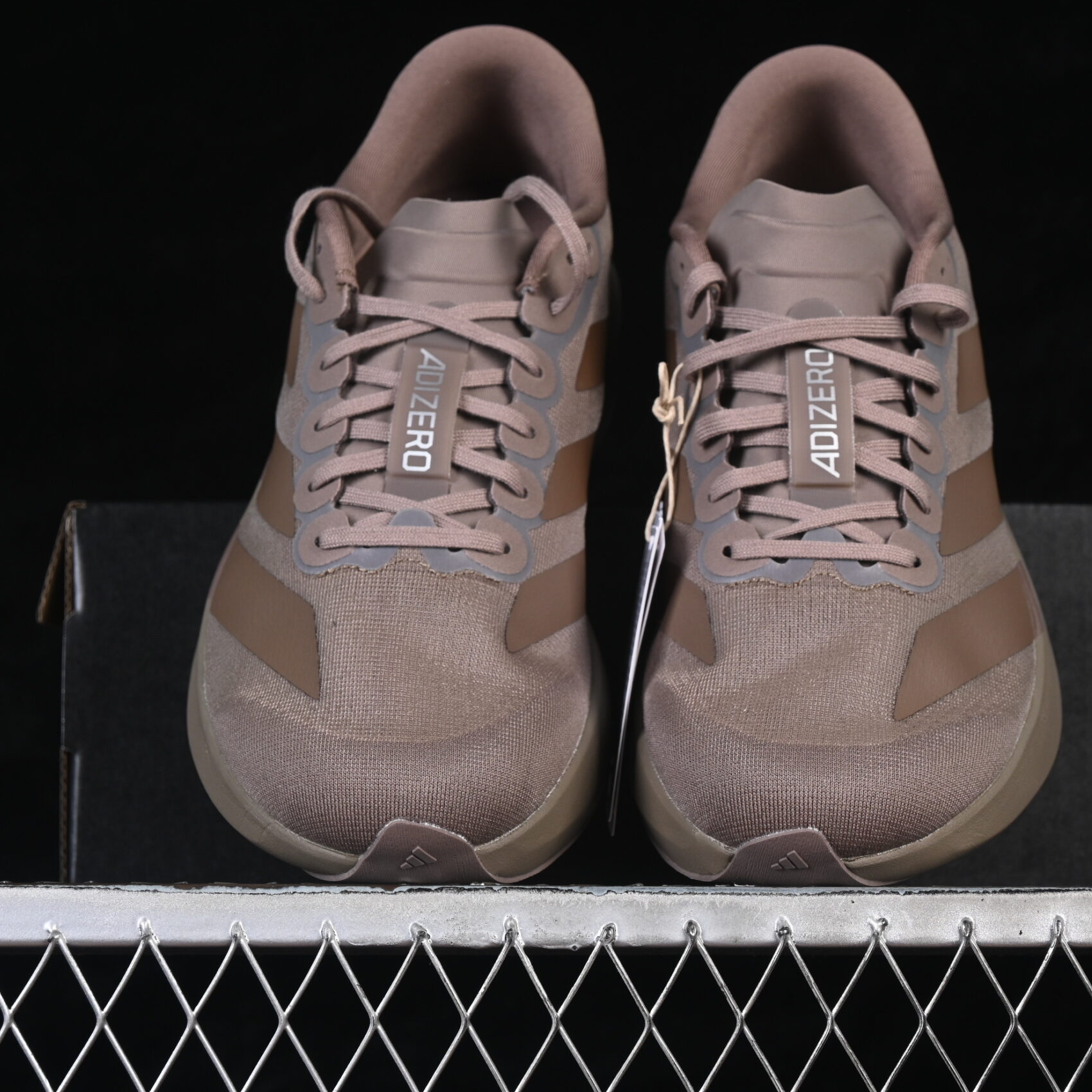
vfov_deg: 18.1
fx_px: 3426
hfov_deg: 18.1
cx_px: 622
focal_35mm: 96
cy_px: 545
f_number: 7.1
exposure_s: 1/60
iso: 160
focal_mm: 50
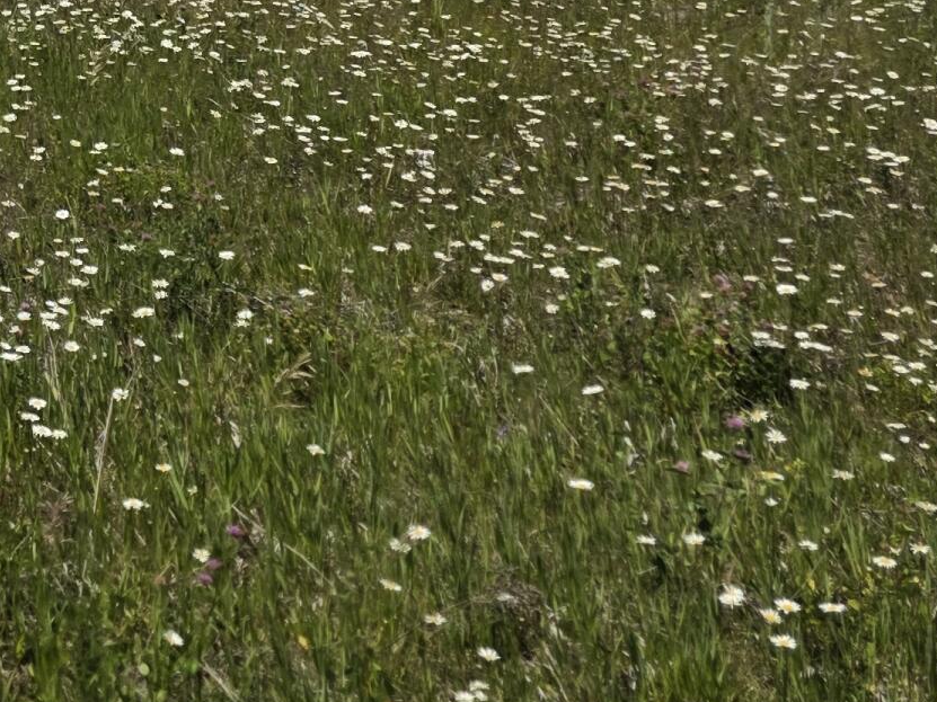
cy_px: -452
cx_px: -512
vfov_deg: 15.8
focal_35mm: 83
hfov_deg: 20.0
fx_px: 2246
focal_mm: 6.3
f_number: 1.7
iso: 64
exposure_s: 1/7944
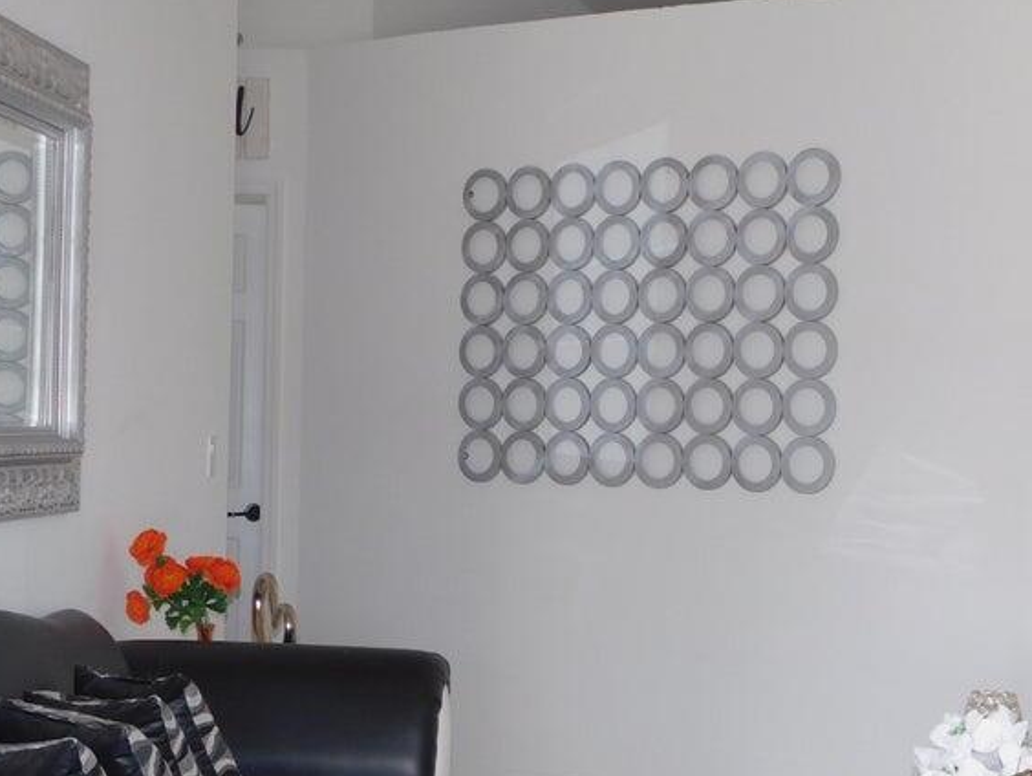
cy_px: 459
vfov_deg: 21.6
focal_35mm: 68
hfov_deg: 28.5
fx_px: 2029
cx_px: 583
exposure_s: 1/30
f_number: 3.7
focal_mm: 8
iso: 200
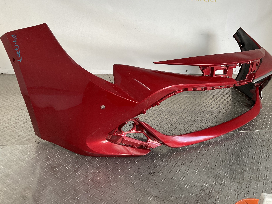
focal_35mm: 30
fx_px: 236
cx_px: 140
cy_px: 101
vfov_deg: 46.8
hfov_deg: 60.0
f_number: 1.8
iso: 80
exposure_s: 1/60
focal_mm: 3
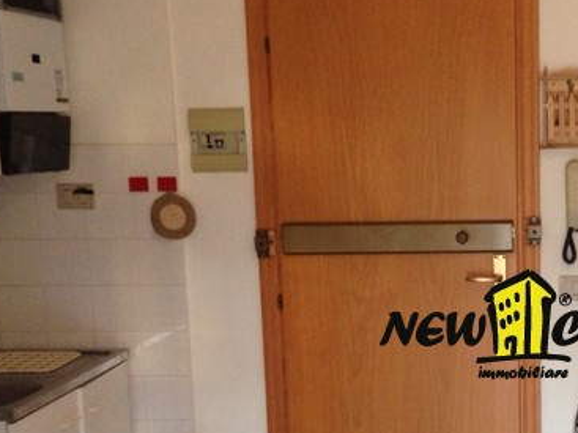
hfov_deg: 26.1
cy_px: 324
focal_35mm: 72
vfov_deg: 20.3
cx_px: 531
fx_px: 1202
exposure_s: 1/20
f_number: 2.4
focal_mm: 4.12
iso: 160
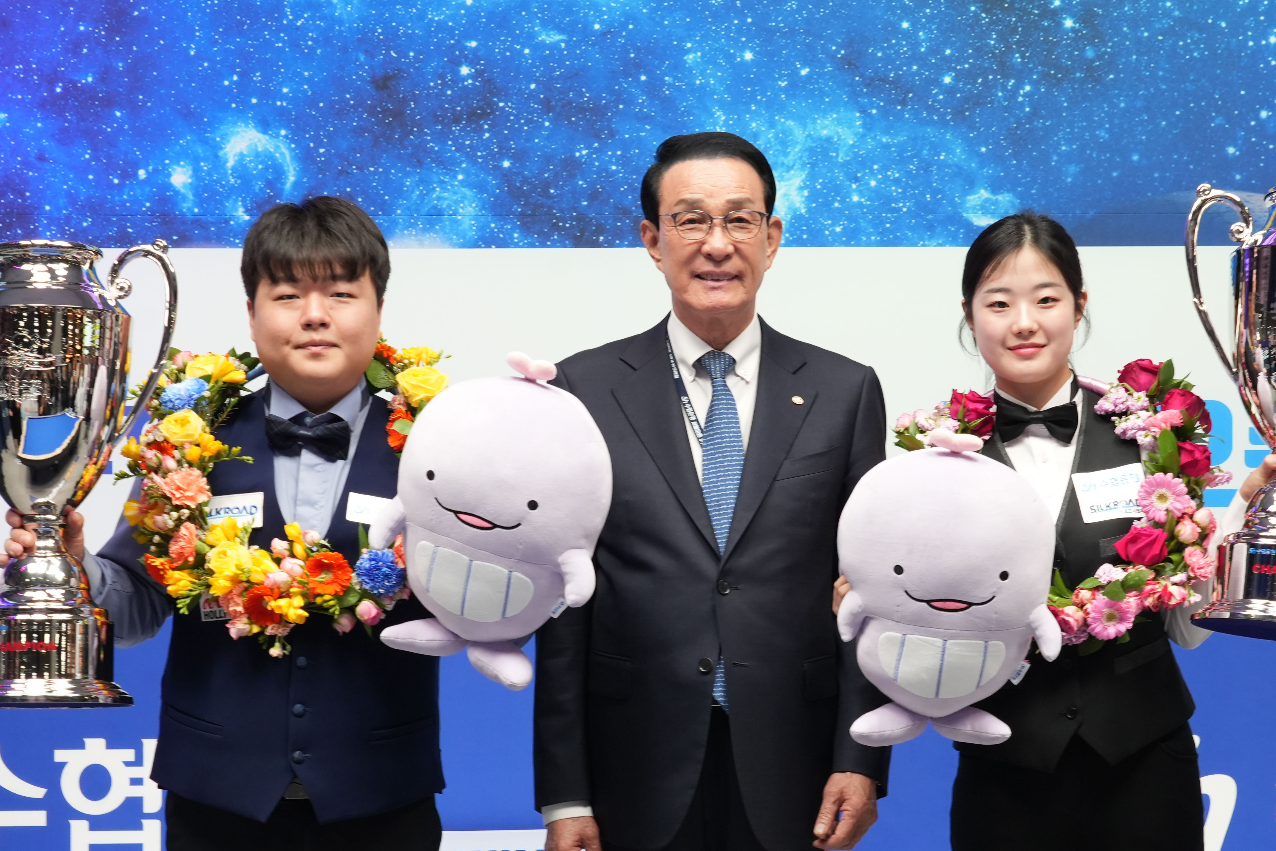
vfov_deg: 17.7
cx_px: 729
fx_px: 2729
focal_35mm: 77
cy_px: 496
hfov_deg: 26.3
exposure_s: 1/125
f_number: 8
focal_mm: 47
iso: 1250
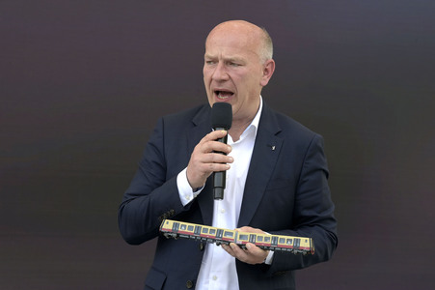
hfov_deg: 10.3
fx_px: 2415
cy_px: 145
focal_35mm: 200
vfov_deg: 6.9
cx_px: 218
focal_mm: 200
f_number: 8
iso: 500
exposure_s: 1/500
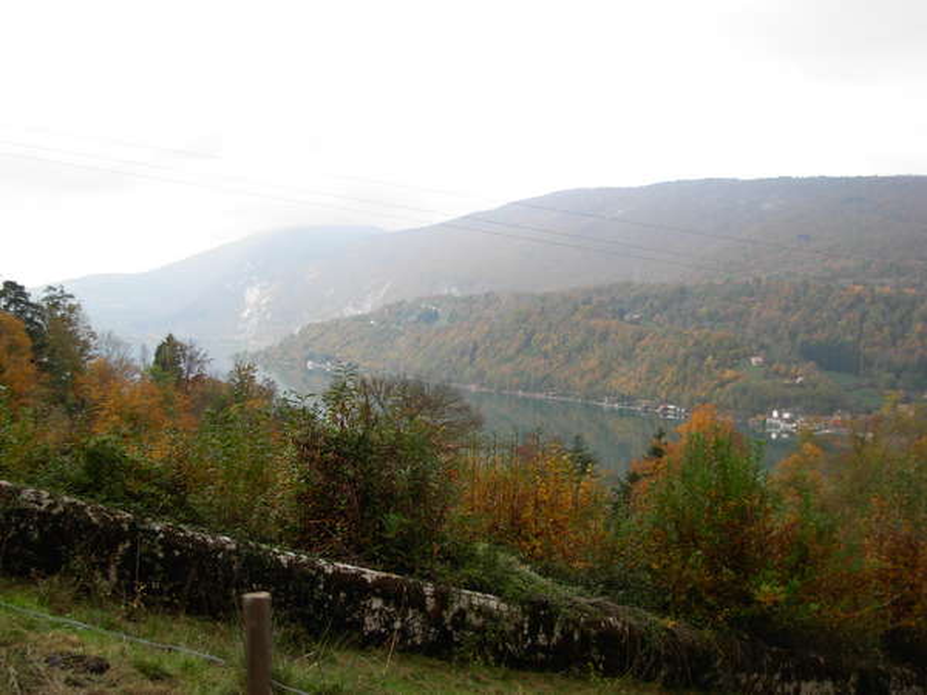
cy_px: 348
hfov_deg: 49.0
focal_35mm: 38
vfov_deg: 37.7
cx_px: 464
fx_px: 1018
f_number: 2.9
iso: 79
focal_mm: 6.3
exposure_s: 1/161
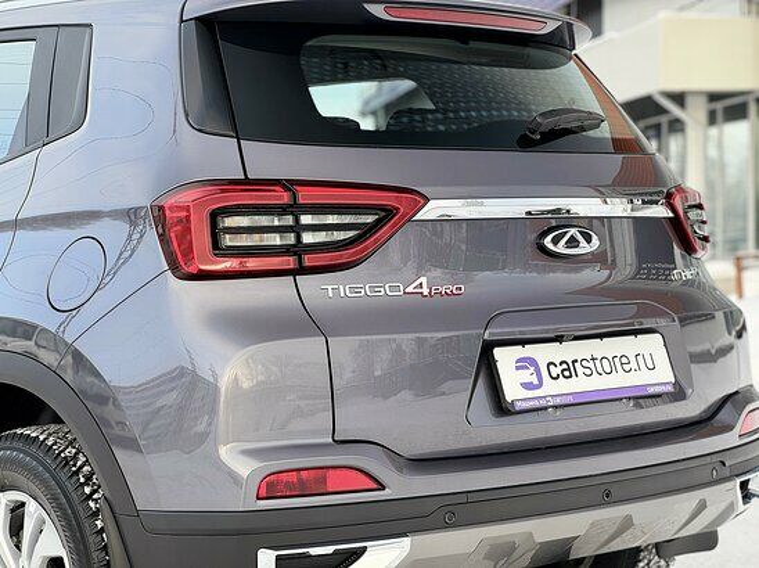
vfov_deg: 19.1
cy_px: 284
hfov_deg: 25.4
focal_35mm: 77
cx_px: 380
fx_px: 1687
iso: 32
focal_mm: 9
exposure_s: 1/99
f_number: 2.8
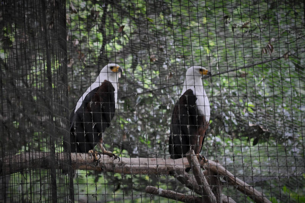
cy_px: 102
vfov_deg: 4.7
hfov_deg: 7.1
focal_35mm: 292
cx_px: 152
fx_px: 2475
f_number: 5
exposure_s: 1/125
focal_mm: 195
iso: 800
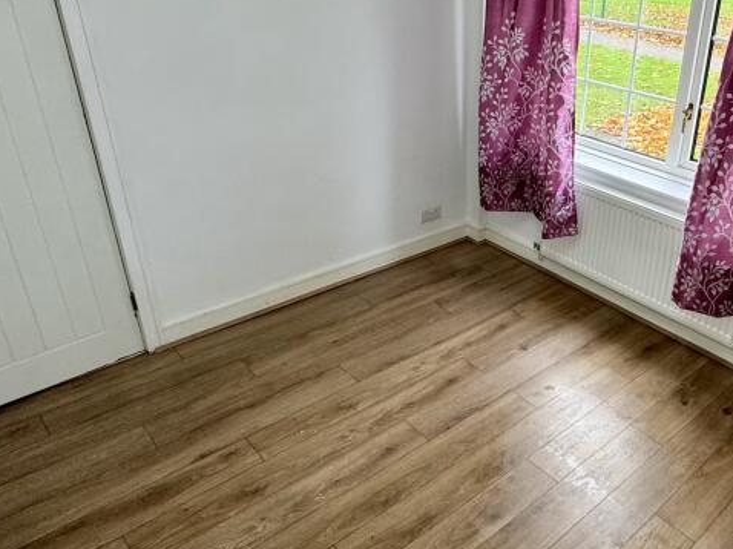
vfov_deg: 46.6
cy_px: 235
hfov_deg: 57.8
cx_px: 523
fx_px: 635
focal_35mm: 30
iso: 250
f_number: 2.2
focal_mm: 2.22
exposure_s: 1/100
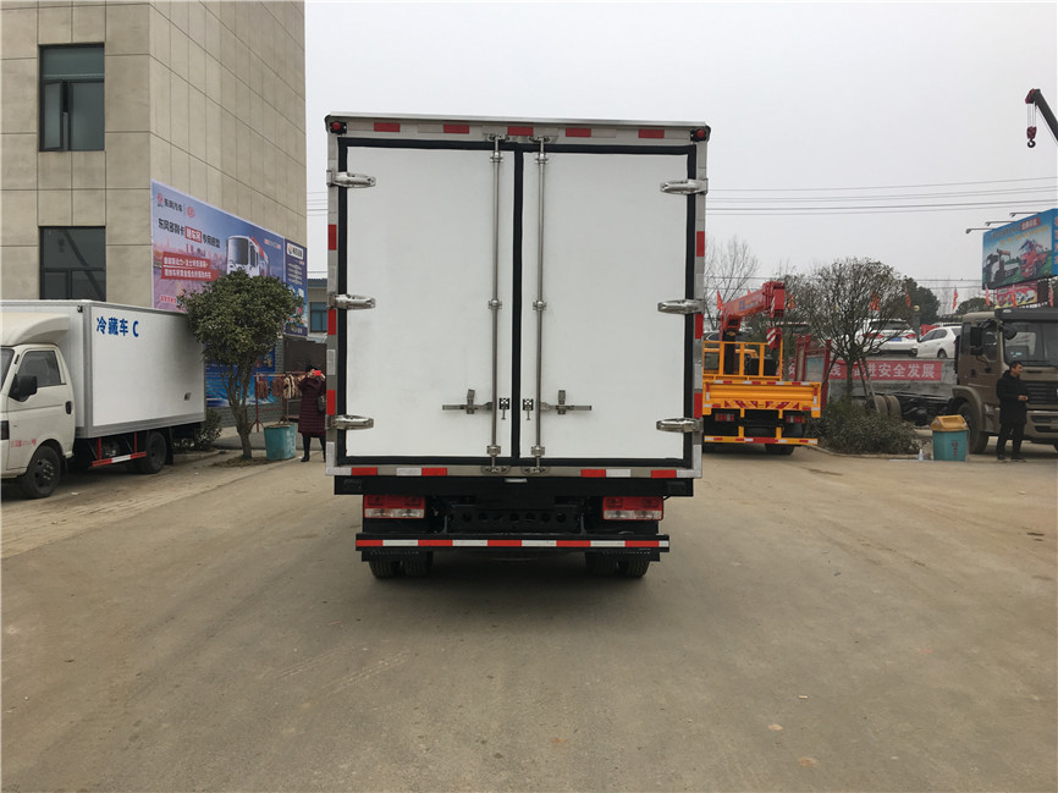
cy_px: 396
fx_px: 886
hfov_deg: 61.7
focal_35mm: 29
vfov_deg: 48.2
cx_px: 529
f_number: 2.2
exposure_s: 1/128
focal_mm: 4.15
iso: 25
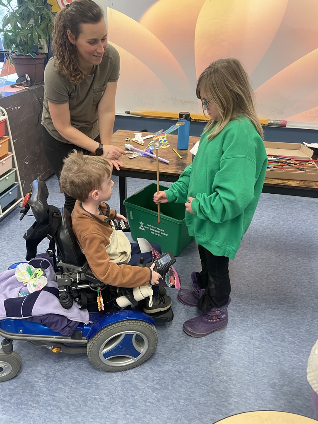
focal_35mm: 26
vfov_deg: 67.3
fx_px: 318
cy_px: 212
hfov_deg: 53.1
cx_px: 159
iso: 125
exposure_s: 1/60
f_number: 1.6
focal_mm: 4.2
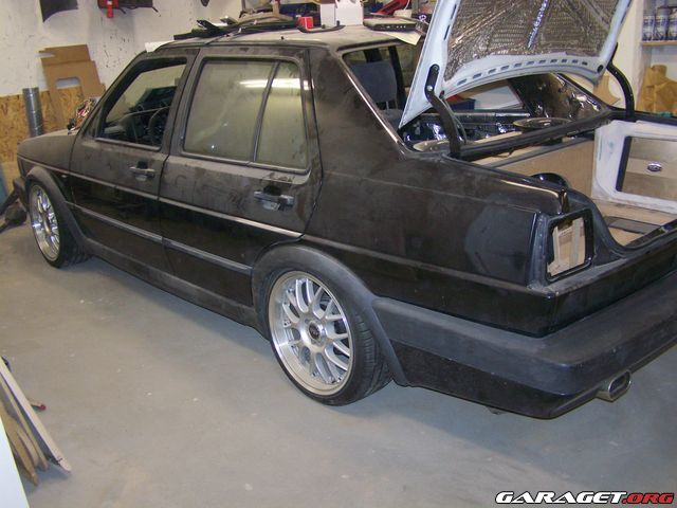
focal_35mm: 38
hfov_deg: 49.0
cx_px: 338
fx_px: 743
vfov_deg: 37.7
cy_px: 254
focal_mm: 6.3
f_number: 2.8
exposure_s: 1/60
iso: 160
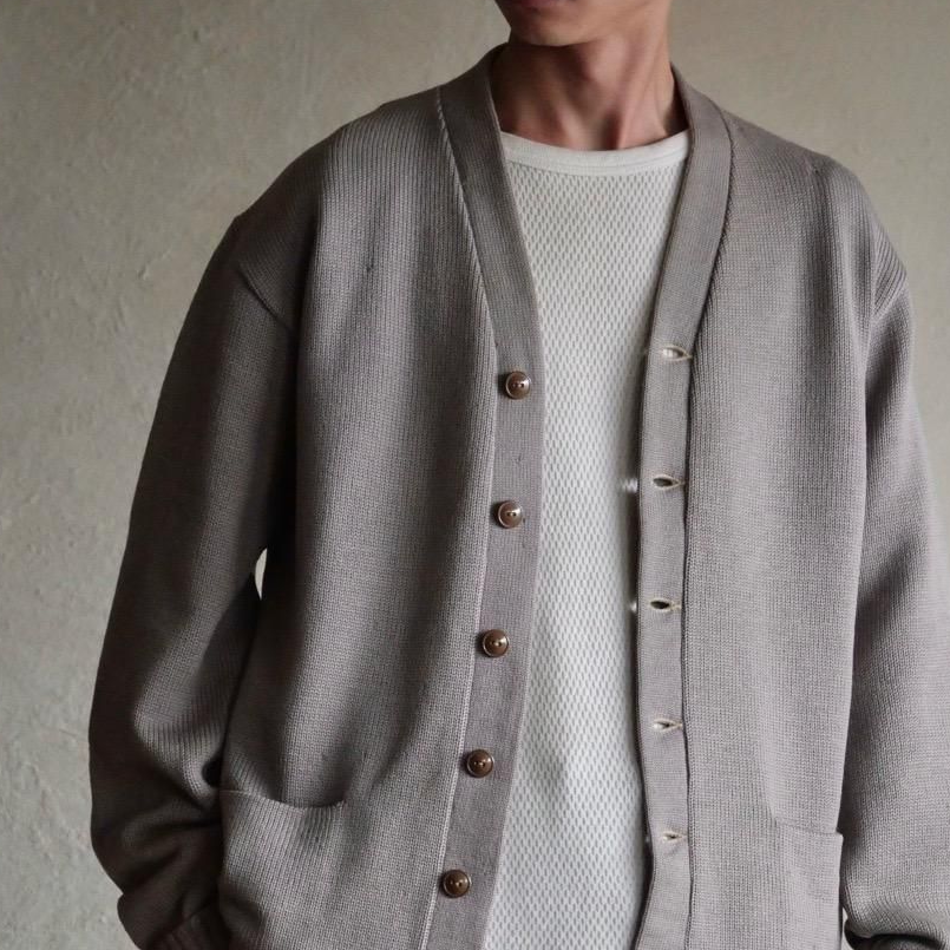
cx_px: 550
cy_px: 667
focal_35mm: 135
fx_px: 4192
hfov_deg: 12.9
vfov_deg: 12.9
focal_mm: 48
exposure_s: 1/80
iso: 3200
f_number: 3.9
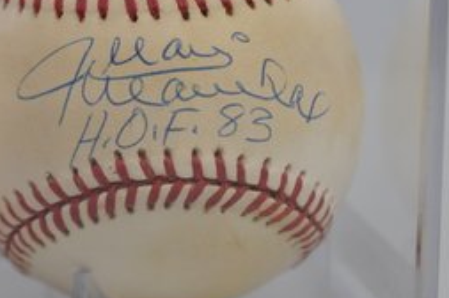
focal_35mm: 169
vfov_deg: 8.1
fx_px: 2105
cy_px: 111
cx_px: -96
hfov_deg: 11.9
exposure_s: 1/80
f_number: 4.5
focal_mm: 40
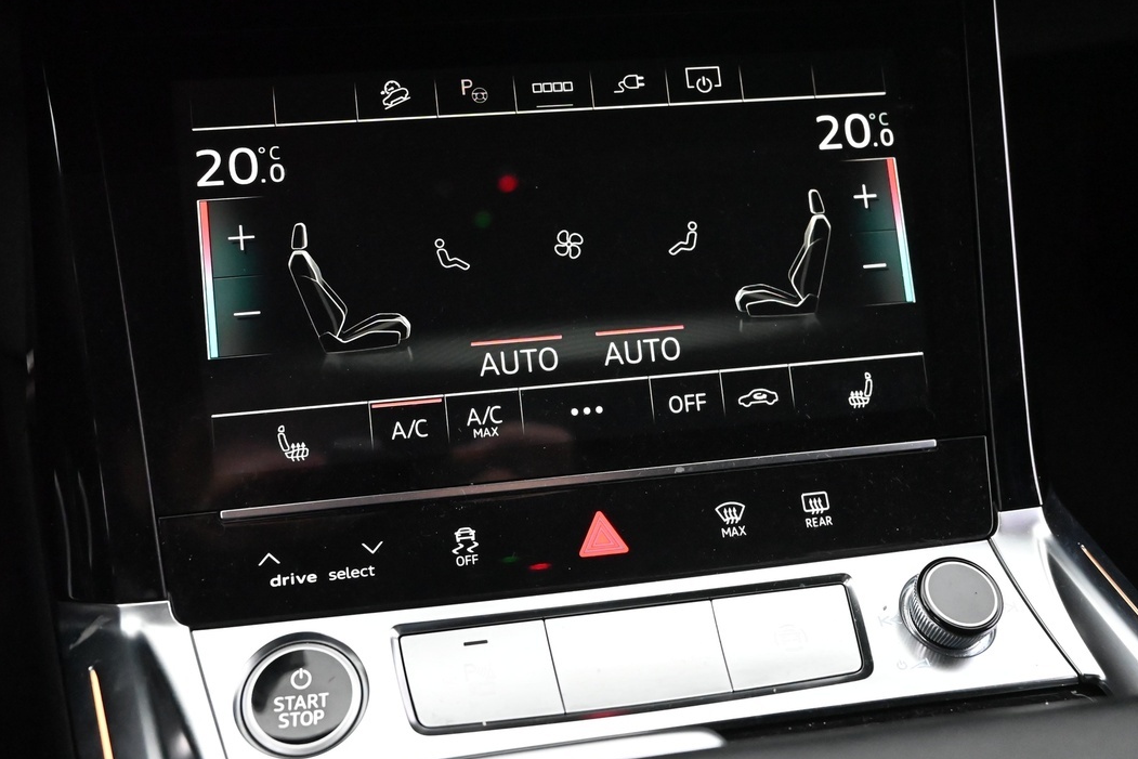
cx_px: 547
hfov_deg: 51.9
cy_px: 366
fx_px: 1170
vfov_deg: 35.9
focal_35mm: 37
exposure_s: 1/60
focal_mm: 24
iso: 8000
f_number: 4
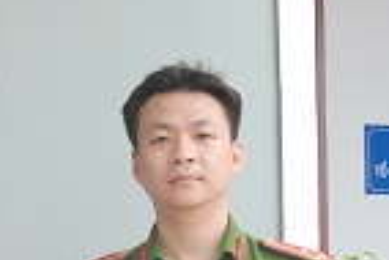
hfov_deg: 7.0
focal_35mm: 259
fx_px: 2801
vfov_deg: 5.2
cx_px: -841
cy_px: 501
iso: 125
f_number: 4
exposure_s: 1/160
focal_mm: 24
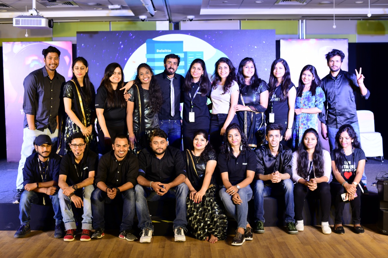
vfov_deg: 27.0
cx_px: 194
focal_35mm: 50
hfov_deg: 39.6
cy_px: 129
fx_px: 539
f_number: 4
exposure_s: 1/100
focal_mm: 50
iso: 640
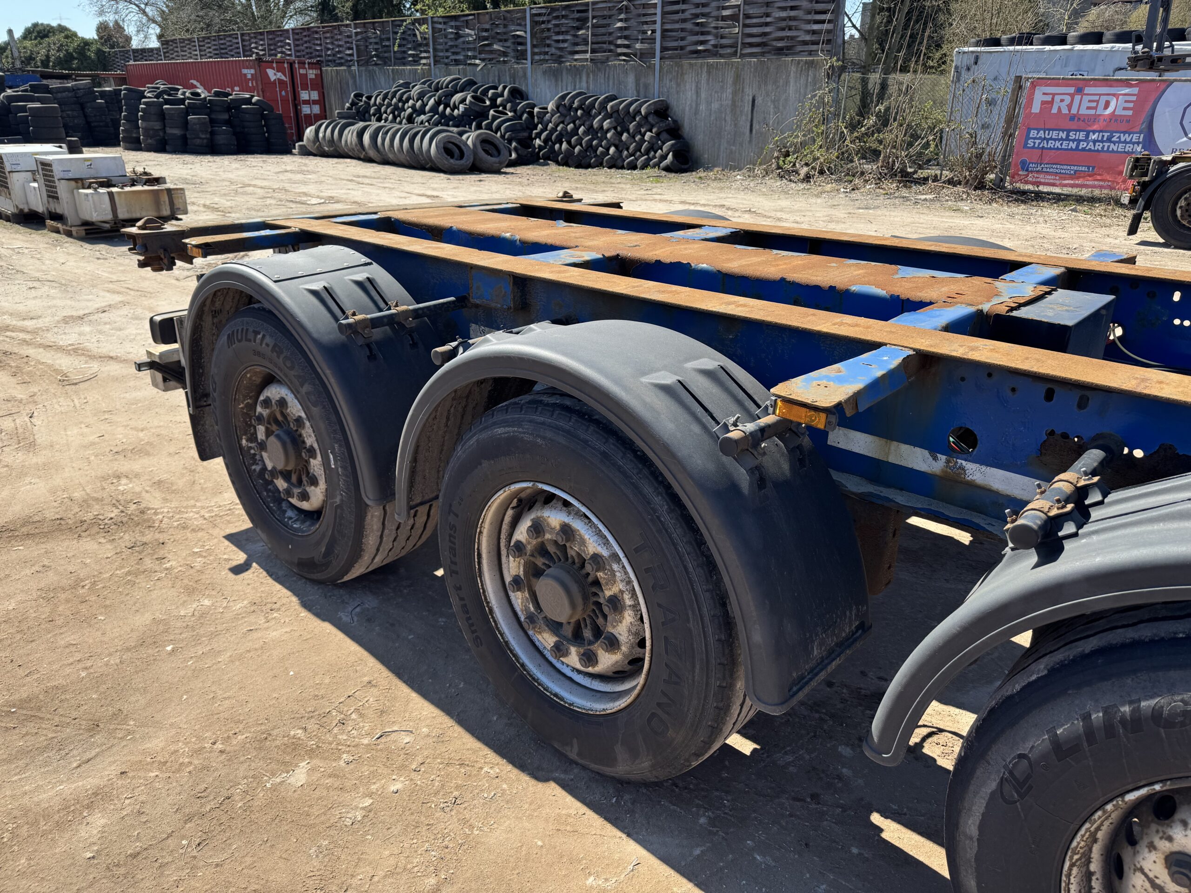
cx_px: 596
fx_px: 826
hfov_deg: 71.6
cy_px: 446
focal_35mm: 24
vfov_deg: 56.8
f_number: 1.78
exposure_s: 1/1818
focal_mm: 6.76
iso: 80
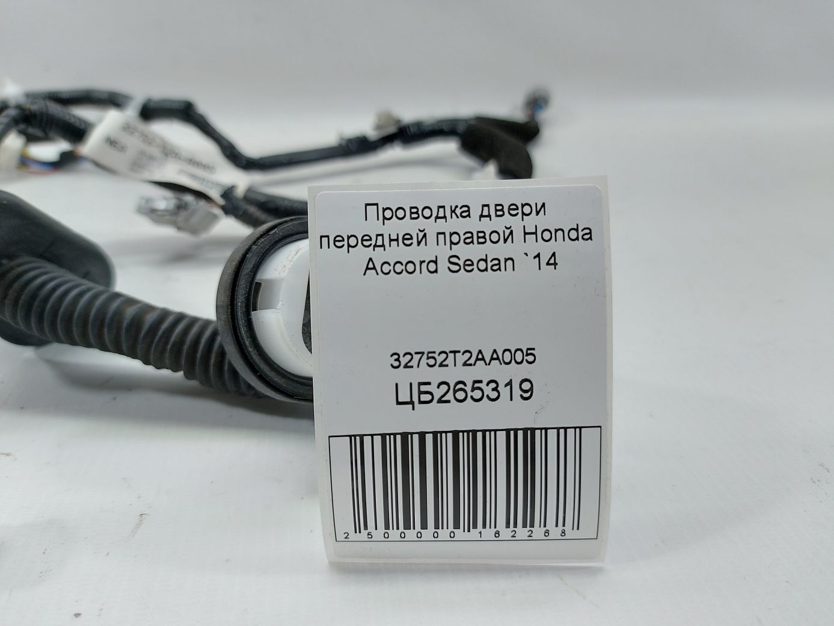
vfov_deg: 56.8
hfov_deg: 71.6
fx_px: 578
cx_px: 417
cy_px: 313
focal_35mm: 24
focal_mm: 5.23
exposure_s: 1/50
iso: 64
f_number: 1.8
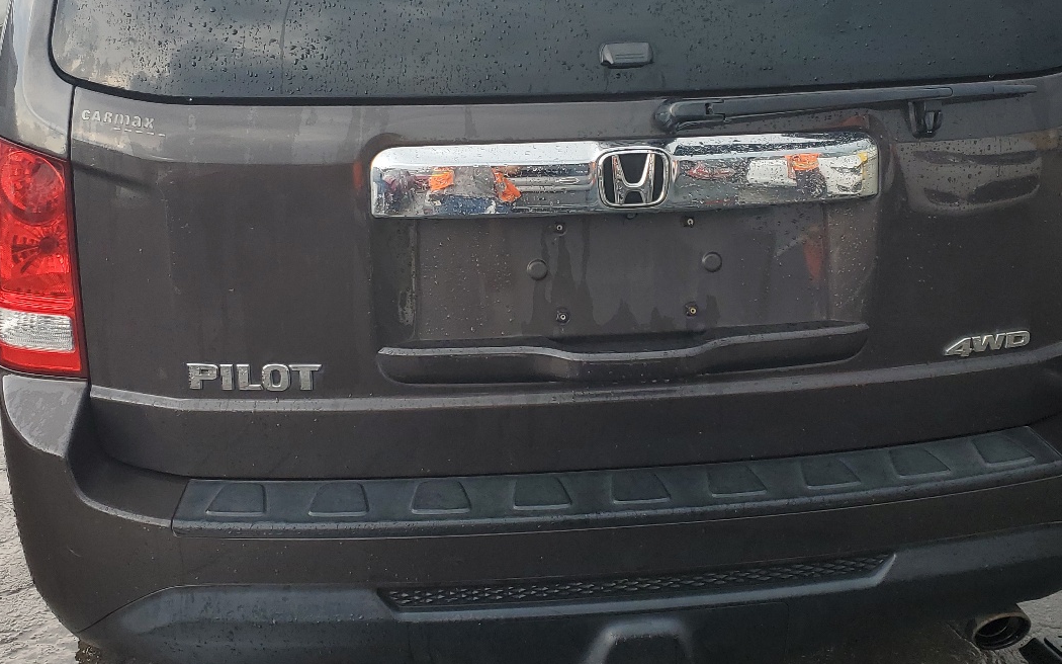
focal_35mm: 42
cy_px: 182
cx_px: 560
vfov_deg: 30.1
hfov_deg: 47.2
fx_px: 1215
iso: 50
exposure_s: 1/250
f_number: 1.5
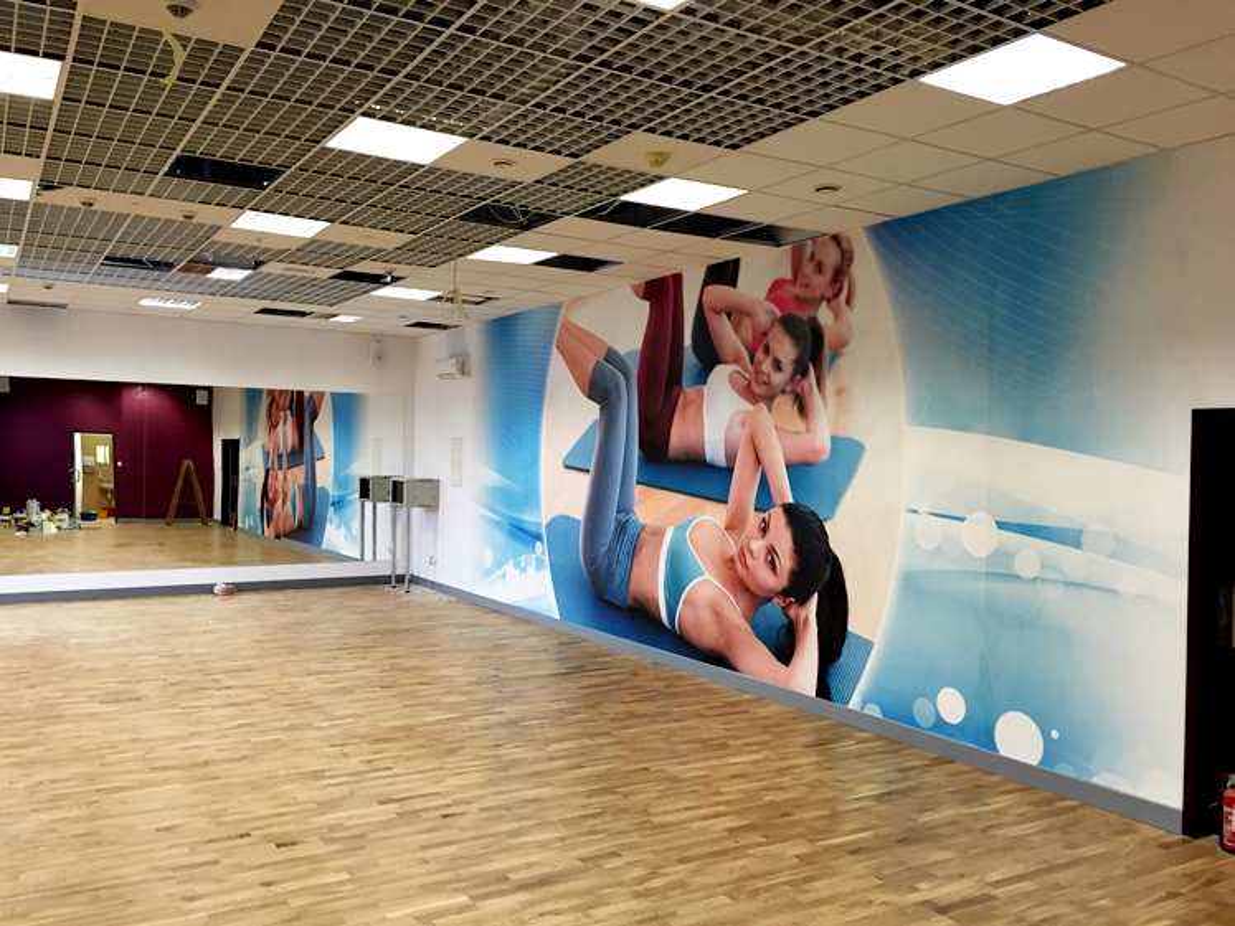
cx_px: 618
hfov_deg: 61.7
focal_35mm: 29
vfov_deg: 48.2
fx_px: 1035
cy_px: 463
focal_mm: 4.15
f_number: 2.2
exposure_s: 1/33
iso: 64
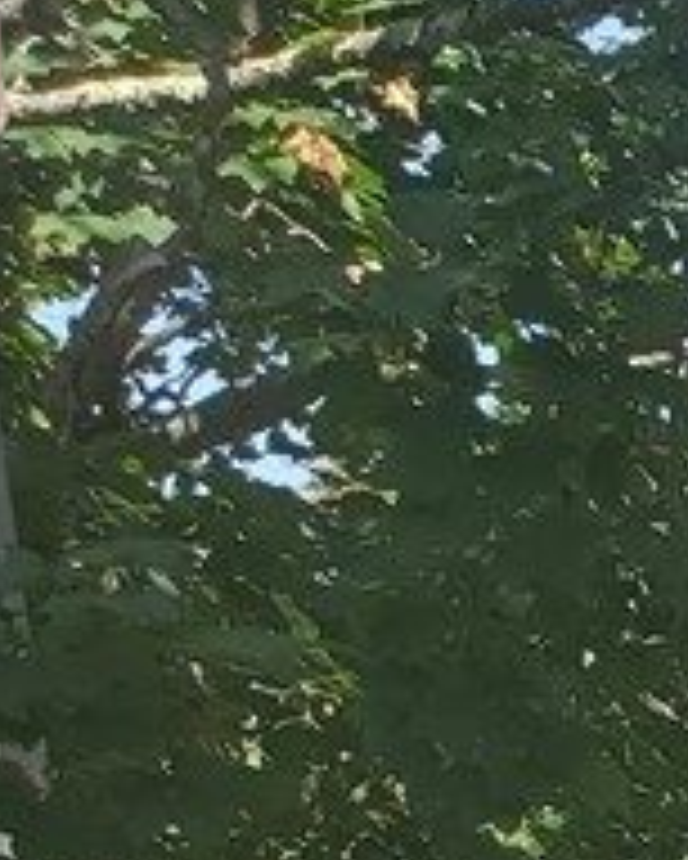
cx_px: 2131
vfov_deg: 12.9
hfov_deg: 9.0
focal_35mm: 136
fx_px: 3459
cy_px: 1535
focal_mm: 4.3
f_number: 2.4
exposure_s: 1/483
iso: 50
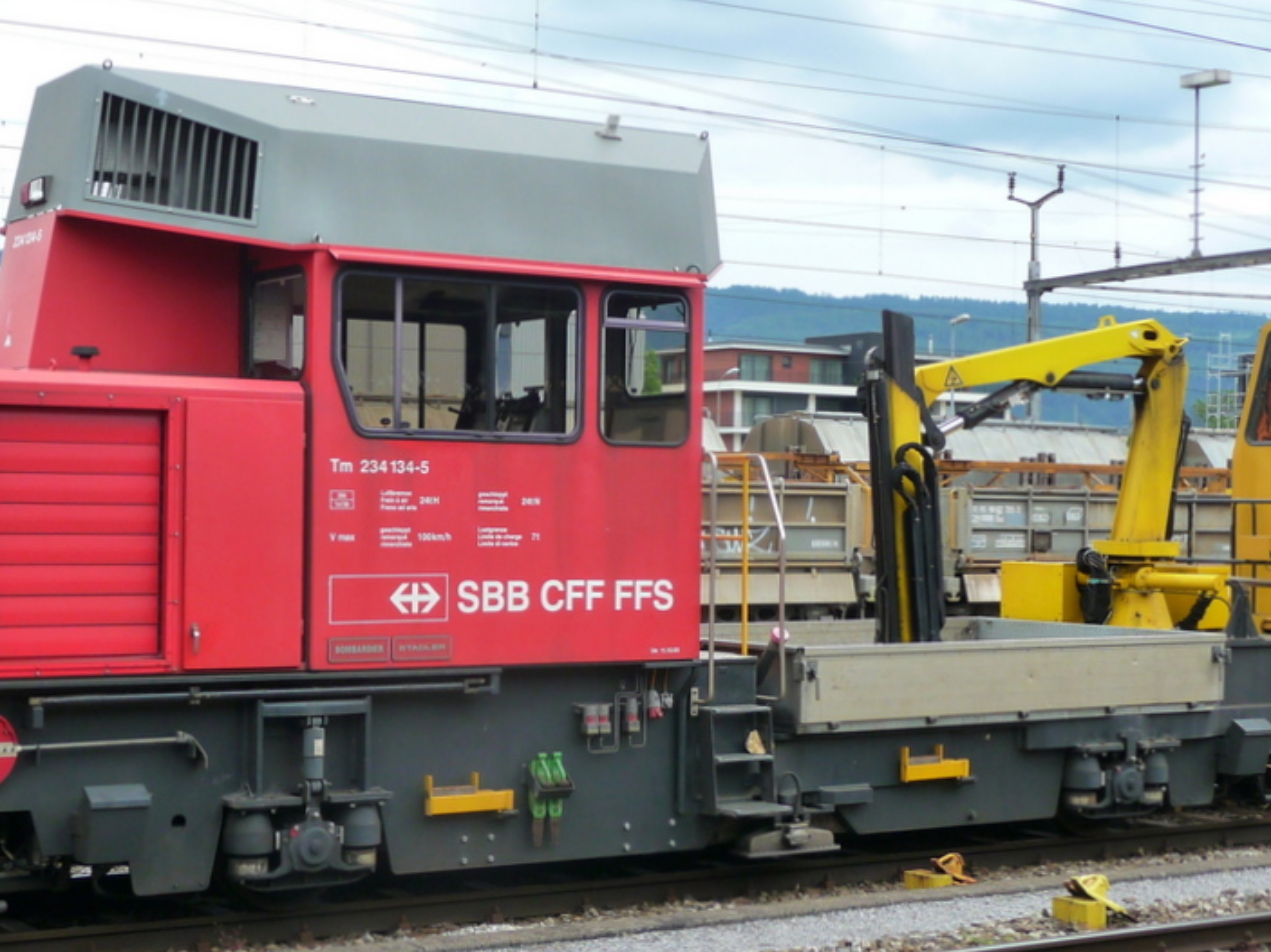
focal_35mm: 64
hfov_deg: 30.1
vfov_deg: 22.9
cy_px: 506
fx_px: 2349
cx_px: 475
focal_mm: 7.6
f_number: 4.1
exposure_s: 1/320
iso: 160
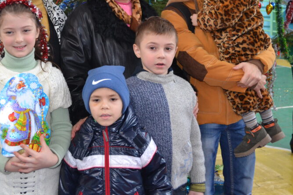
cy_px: 48
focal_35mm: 60
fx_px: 488
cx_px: 119
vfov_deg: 22.4
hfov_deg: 33.3
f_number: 4.2
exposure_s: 1/60
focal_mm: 26
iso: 1100
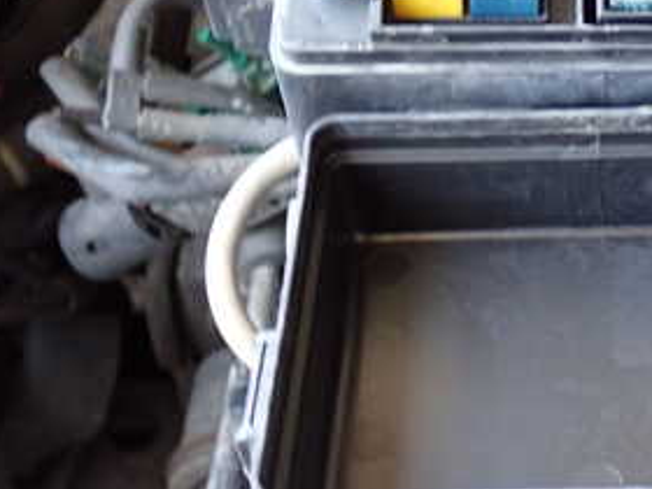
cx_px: 685
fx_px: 1657
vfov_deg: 16.7
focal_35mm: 88
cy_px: 137
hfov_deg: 21.3
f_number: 2.8
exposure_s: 1/40
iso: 640
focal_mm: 7.31
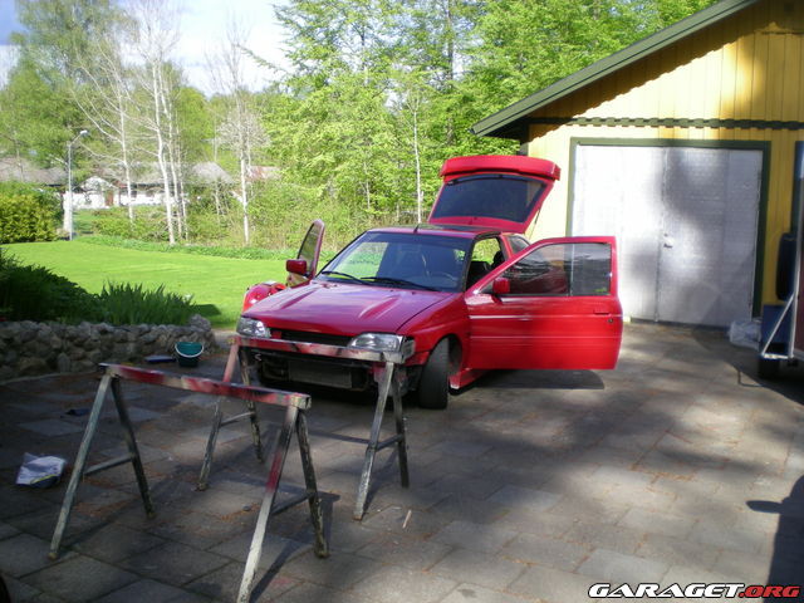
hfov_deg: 49.0
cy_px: 302
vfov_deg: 37.7
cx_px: 402
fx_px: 883
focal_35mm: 38
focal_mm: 6.3
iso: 50
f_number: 3.1
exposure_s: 1/280
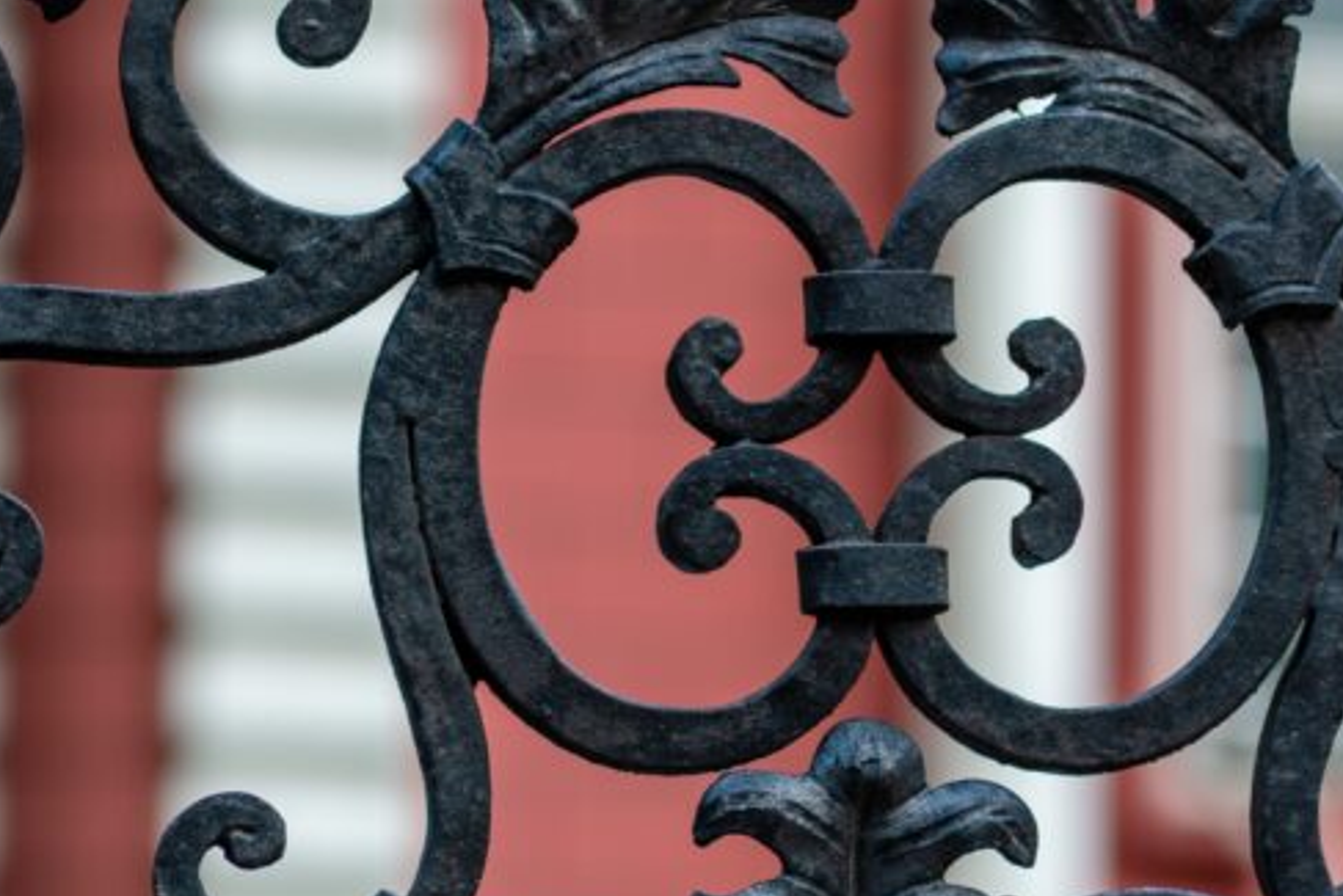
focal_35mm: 221
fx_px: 8246
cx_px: 838
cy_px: 365
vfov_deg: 6.2
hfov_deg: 9.3
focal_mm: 70
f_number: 4
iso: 125
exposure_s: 1/160
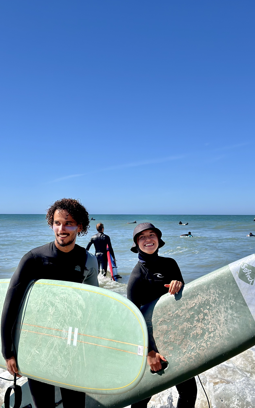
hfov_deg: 25.3
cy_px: 204
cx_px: 135
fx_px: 567
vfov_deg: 39.6
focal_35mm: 51
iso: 100
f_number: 1.78
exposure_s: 1/7634
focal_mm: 6.86
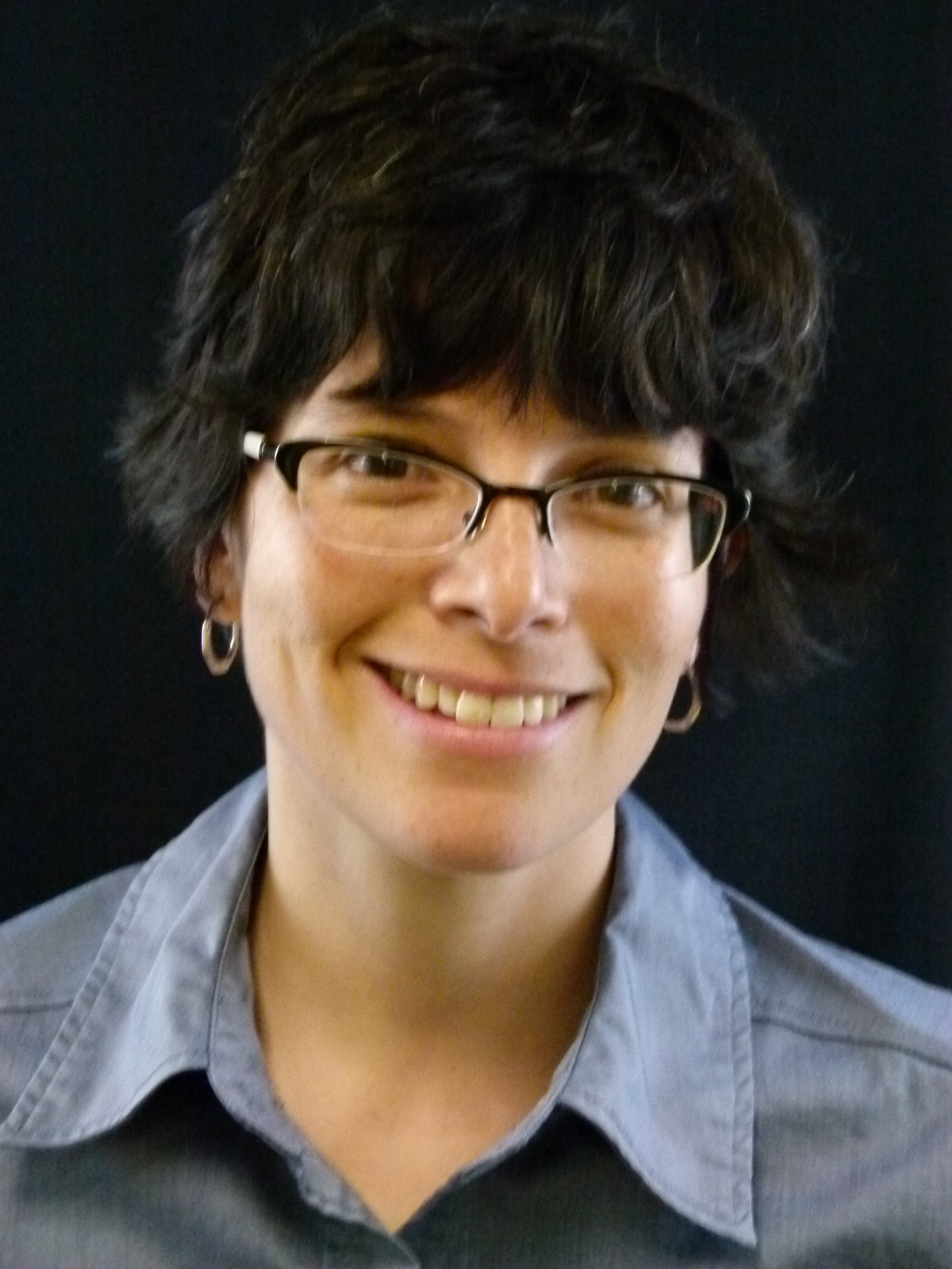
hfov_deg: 12.5
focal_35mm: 119
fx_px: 4364
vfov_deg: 16.6
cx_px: 476
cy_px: 634
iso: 800
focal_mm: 21.5
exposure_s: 1/40
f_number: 3.5
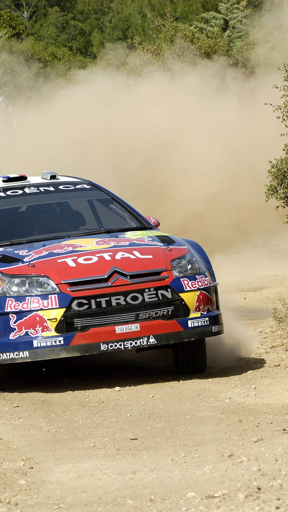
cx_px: -14
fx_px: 3205
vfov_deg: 9.1
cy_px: 256
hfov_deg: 5.1
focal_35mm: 236
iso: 100
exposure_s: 1/500
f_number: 5
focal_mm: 100
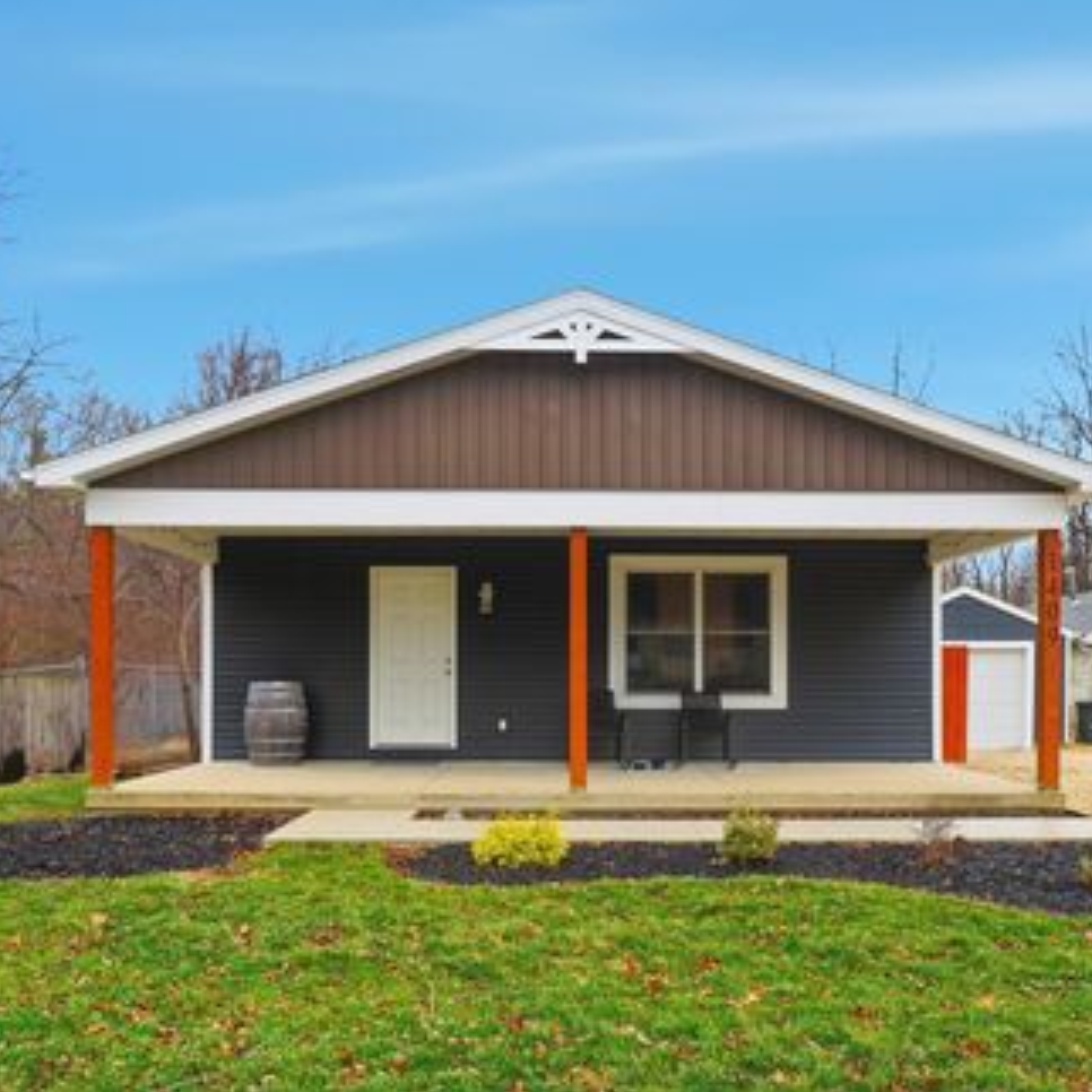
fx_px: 916
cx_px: 593
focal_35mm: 26
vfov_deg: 61.6
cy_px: 534
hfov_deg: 61.5
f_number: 8
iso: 125
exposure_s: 1/250
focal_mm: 13
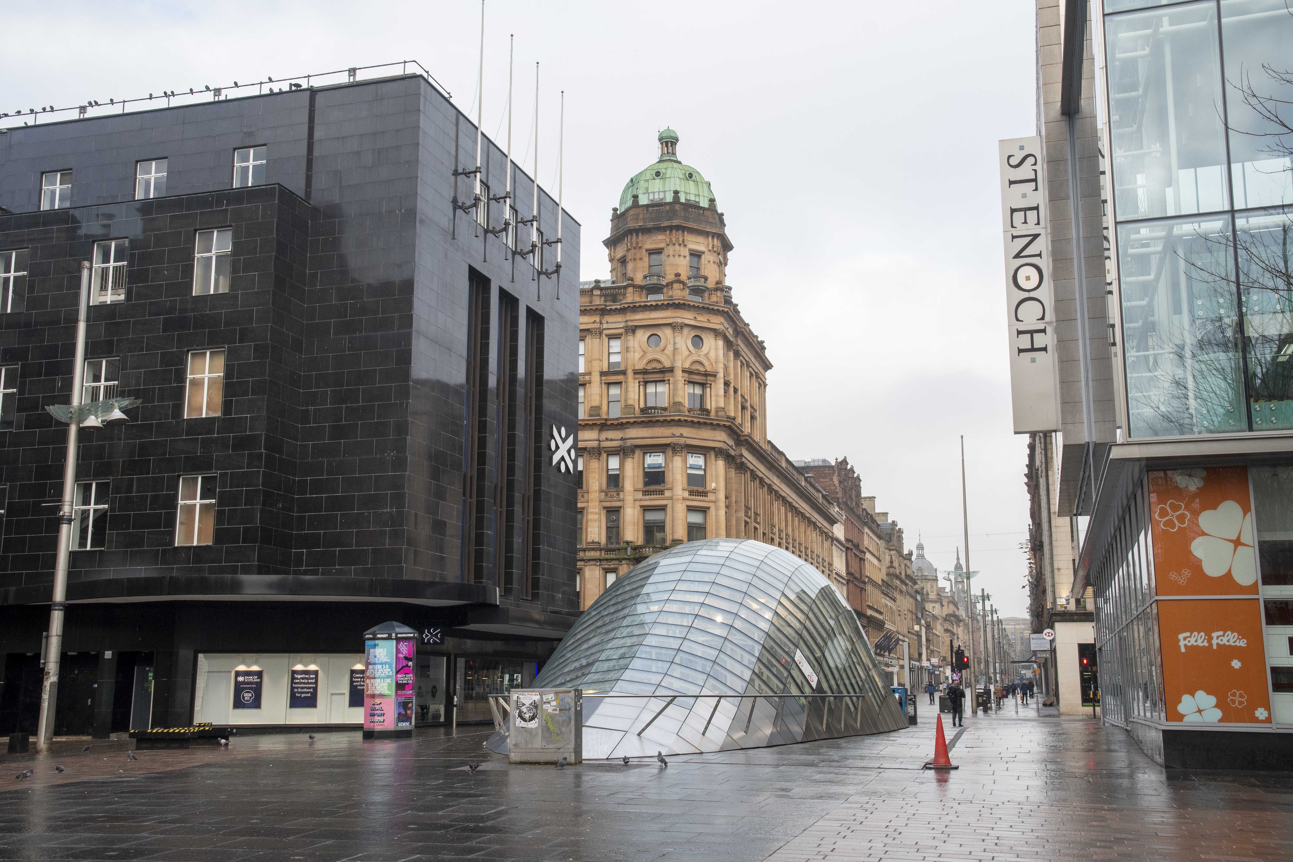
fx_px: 1347
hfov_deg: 51.3
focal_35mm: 38
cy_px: 431
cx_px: 646
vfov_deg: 35.5
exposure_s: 1/320
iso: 1000
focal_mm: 25
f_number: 9
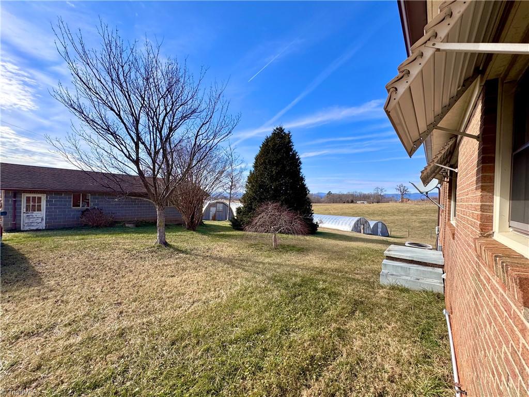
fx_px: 214
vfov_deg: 85.7
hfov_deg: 102.1
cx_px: 264
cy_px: 198
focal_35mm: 14
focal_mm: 2.22
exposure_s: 1/1477
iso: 50
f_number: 2.2
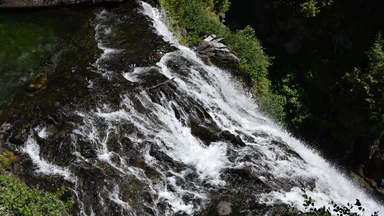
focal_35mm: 51
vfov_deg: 23.5
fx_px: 519
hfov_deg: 40.6
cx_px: 193
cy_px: 119
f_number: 10
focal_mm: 48
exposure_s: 1/400
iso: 100
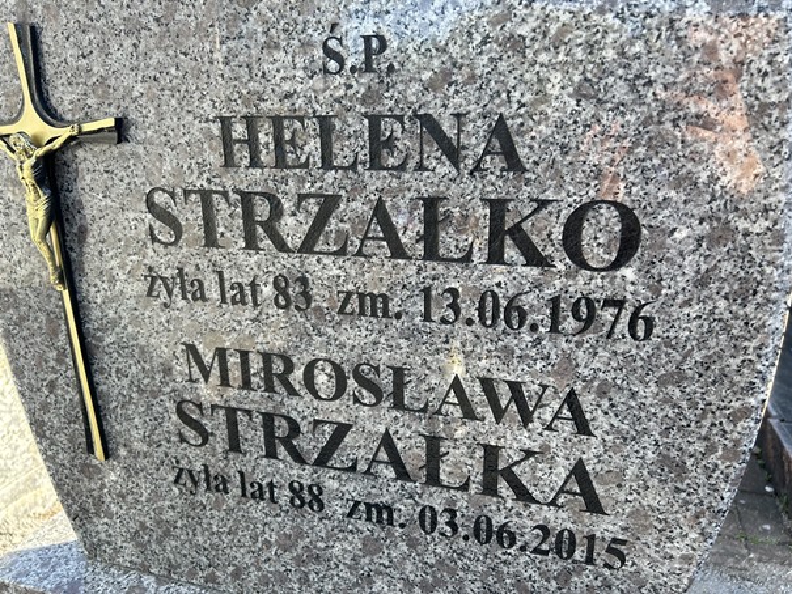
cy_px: 297
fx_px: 595
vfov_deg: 53.1
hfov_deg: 67.3
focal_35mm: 26
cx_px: 396
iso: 50
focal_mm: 5.7
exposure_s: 1/414
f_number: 1.5
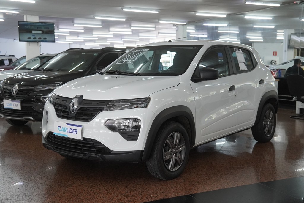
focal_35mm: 45
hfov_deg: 43.6
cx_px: 152
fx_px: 380
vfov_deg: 29.9
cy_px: 102
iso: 1250
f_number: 4
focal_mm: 30
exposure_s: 1/160
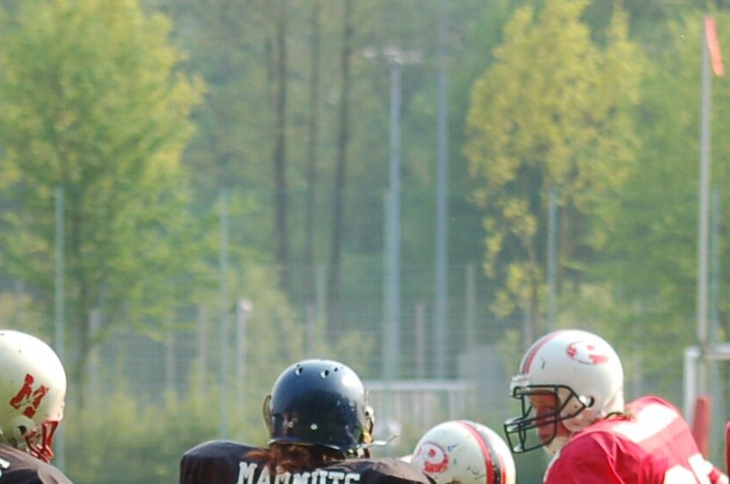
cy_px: 520
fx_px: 6518
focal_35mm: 322
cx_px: 508
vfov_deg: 4.2
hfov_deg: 6.4
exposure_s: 1/1000
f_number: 4
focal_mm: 82
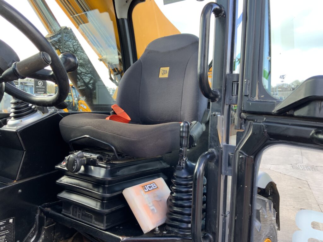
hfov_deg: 61.7
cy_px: 121
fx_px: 271
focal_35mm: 29
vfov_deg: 48.2
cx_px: 162
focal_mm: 3
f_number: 1.8
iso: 25
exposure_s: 1/122
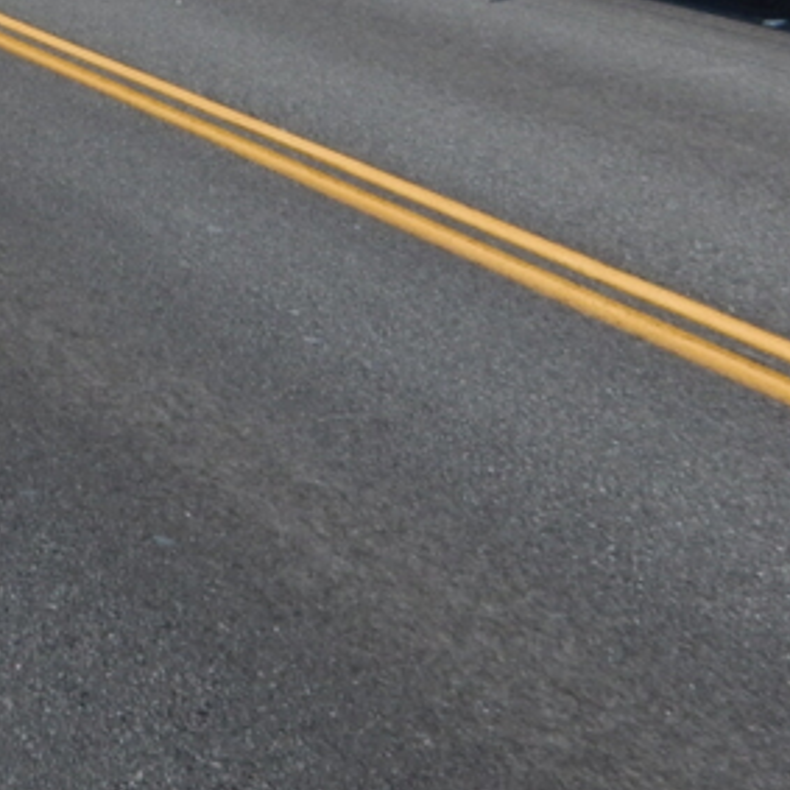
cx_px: -100
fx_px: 2066
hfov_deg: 20.5
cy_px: -229
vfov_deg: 19.9
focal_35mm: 80
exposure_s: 1/1600
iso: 125
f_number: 3.7
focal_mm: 4.5
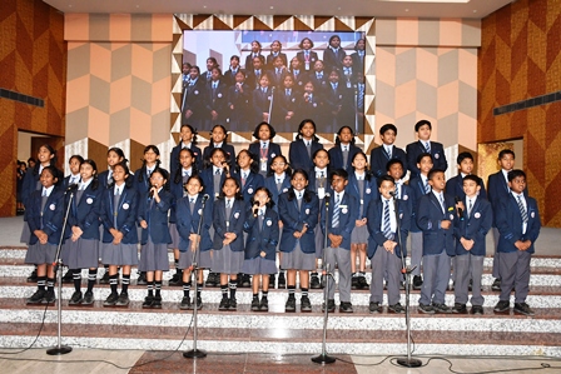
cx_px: 280
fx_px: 514
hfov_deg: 57.2
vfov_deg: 40.0
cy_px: 187
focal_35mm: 33
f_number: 5
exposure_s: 1/250
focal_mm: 22
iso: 1250
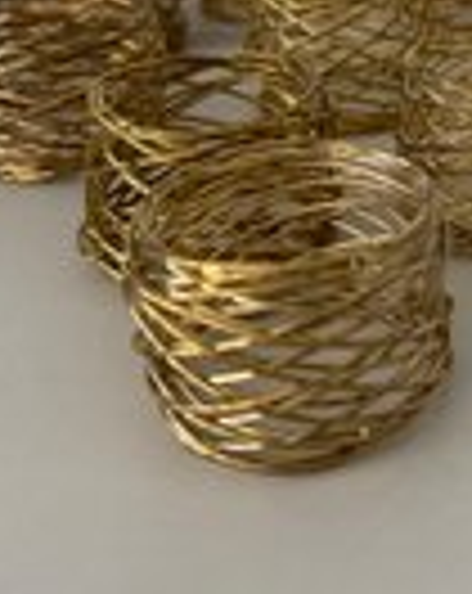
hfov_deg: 23.8
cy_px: 97
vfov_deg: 30.1
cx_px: 470
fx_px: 1069
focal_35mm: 61
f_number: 1.78
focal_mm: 6.86
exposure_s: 1/87
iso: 200
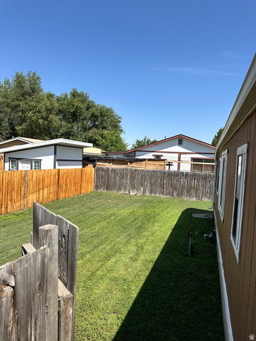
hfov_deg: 56.8
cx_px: 128
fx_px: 237
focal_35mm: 24
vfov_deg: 71.6
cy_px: 170
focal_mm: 6.86
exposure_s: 1/3861
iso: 80
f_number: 1.78
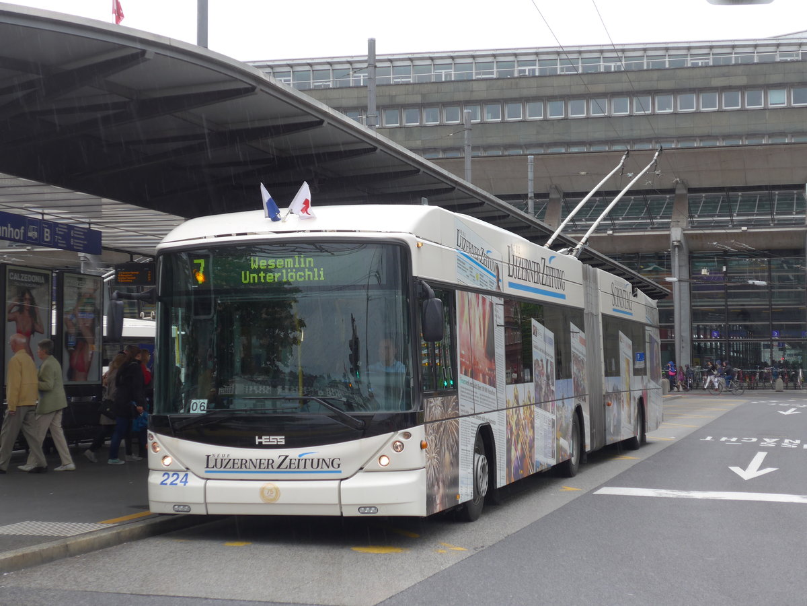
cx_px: 404
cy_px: 303
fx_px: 1445
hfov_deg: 31.2
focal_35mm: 62
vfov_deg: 23.7
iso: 80
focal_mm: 12.7
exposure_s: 1/100
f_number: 3.7
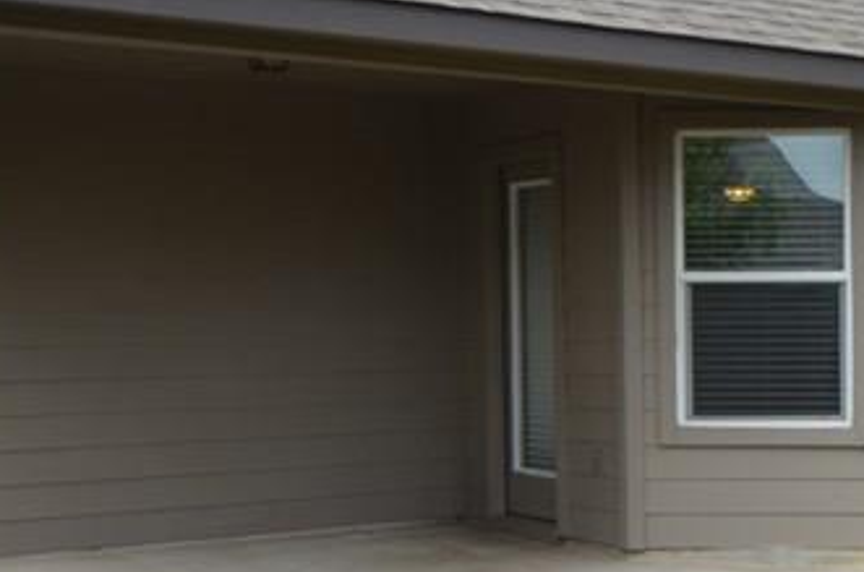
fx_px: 1652
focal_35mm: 69
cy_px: 375
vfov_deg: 19.6
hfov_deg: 26.7
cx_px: 980
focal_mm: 14
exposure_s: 1/250
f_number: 8
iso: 125
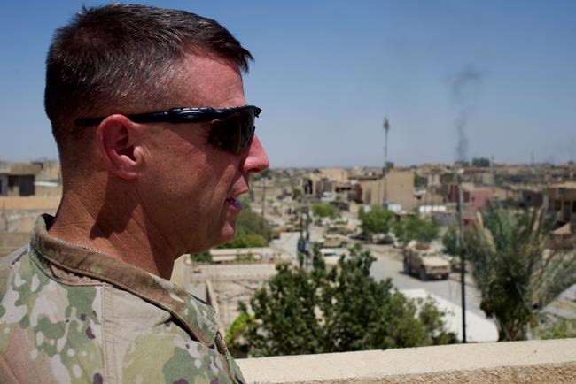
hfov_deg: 54.4
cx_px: 288
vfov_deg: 37.9
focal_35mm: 35
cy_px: 192
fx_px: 560
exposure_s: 1/500
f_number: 8
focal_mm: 35
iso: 100
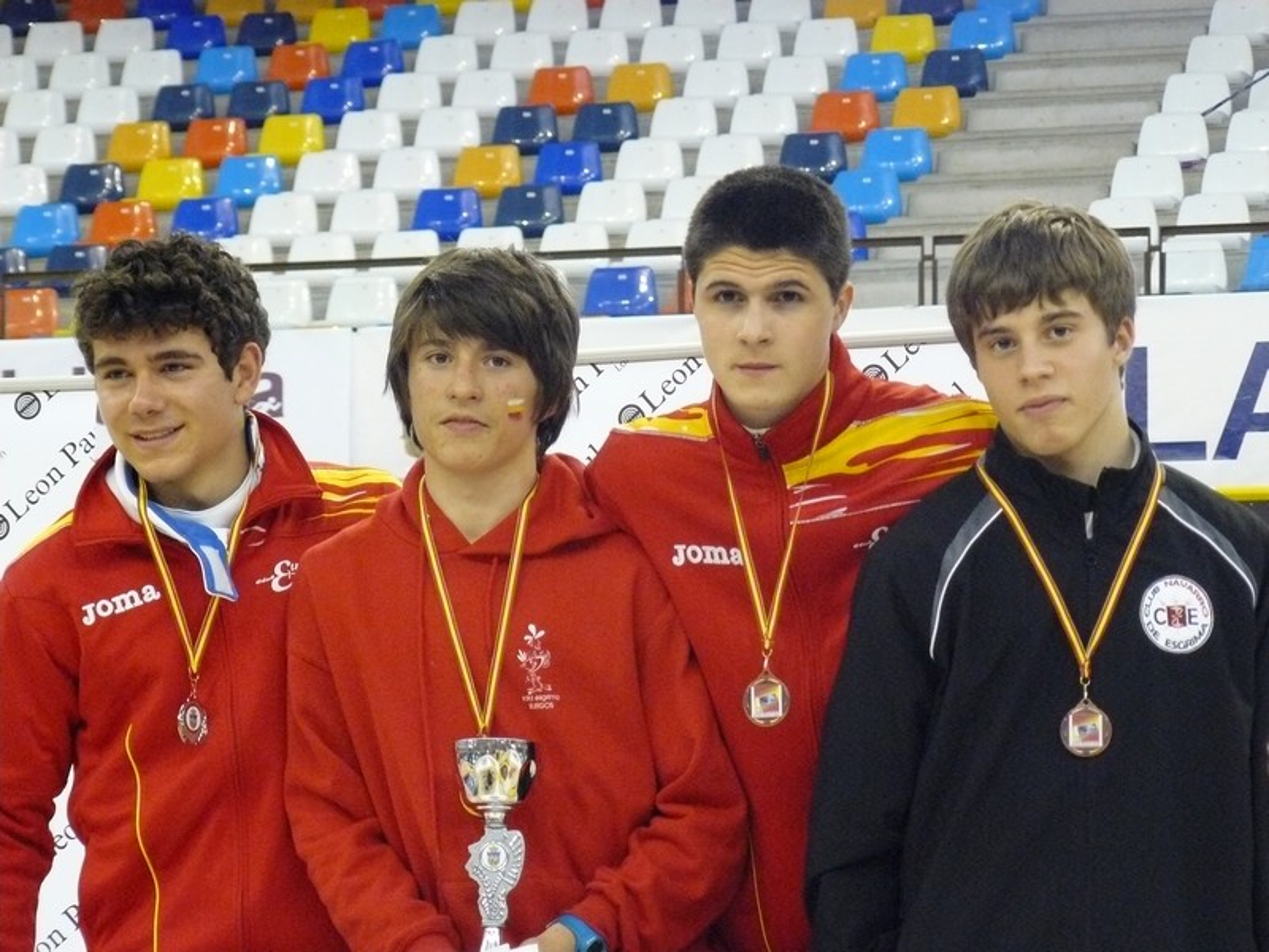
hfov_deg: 12.3
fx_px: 5902
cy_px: 476
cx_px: 634
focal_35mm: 161
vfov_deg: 9.2
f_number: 3.3
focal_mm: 26.8
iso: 500
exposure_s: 1/60
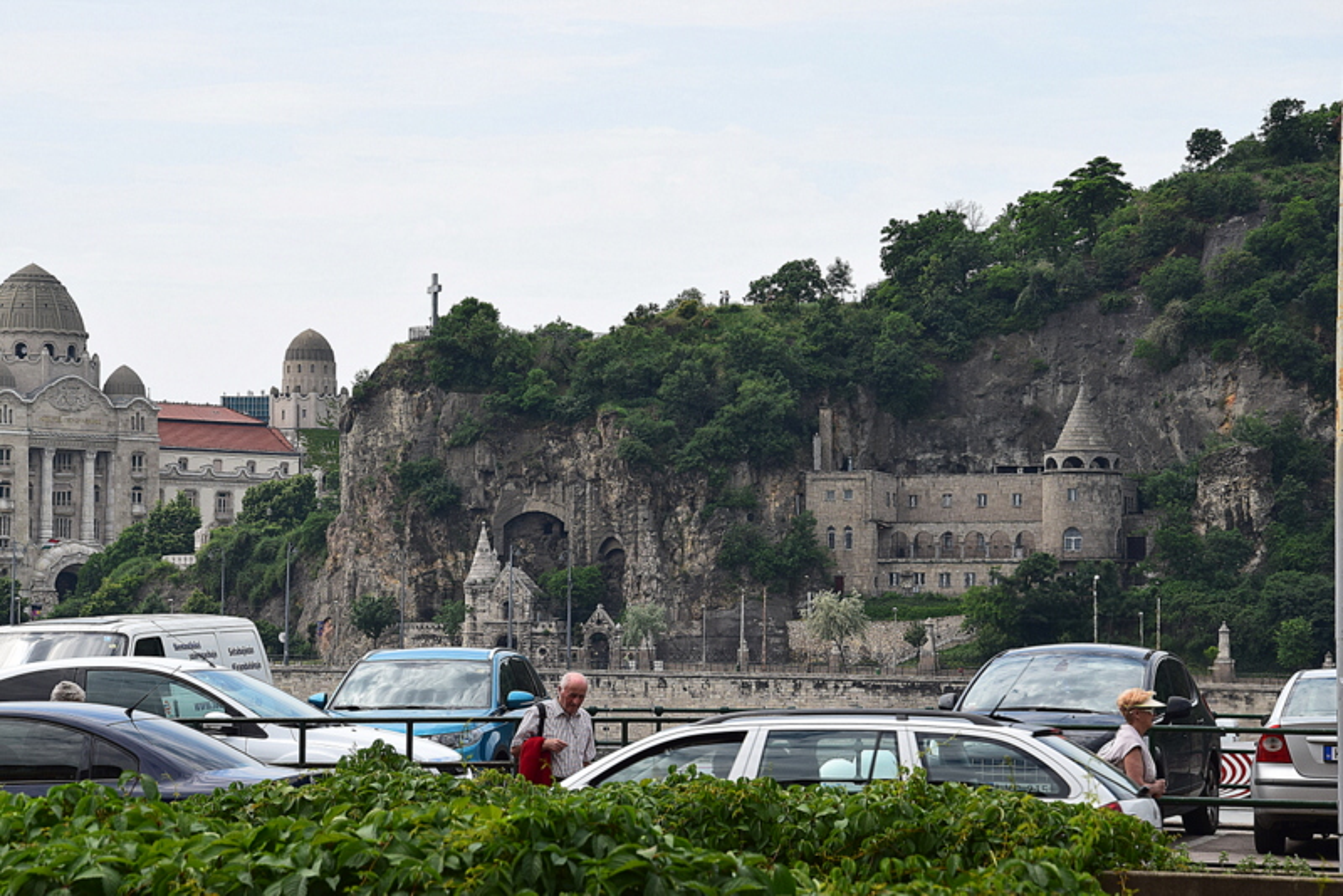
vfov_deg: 11.4
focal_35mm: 120
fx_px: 4478
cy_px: 448
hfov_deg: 17.1
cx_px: 672
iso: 360
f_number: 11
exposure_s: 1/500
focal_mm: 80
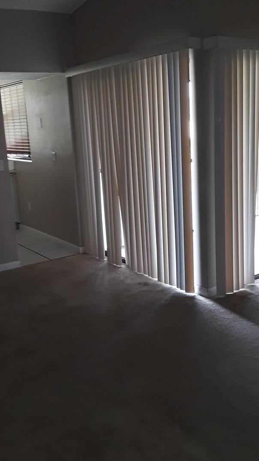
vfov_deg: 57.9
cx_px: 152
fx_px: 415
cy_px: 207
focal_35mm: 34
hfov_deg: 34.6
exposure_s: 1/30
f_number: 1.9
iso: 100
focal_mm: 2.9
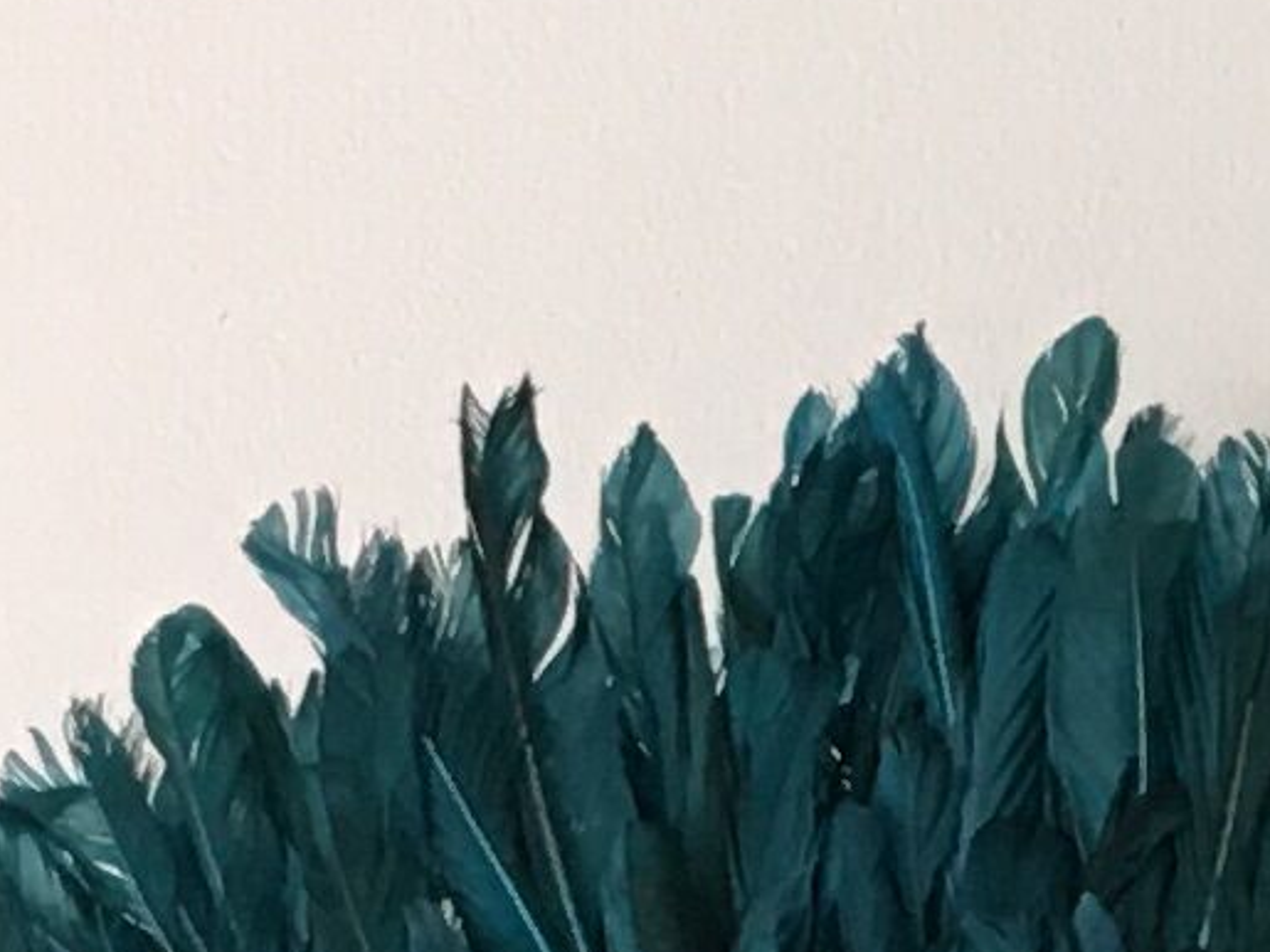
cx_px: 1450
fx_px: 8326
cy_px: 1995
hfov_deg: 8.6
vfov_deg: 6.3
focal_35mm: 227
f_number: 2.2
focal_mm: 4.15
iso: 64
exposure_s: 1/33
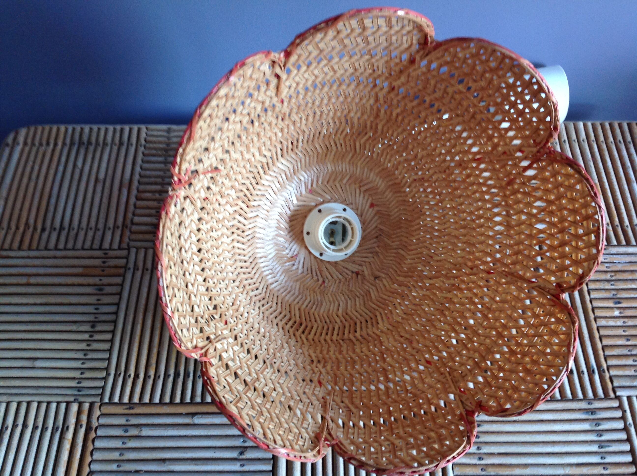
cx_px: 318
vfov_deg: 40.6
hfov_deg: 52.7
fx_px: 643
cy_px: 238
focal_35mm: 35
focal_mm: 4.28
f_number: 2.4
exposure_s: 1/15
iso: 125
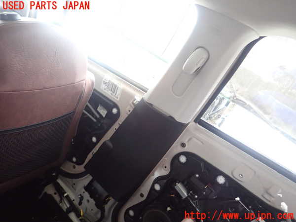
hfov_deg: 69.4
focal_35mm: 25
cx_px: 148
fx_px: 214
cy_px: 111
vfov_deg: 54.9
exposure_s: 1/30
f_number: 2
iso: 320
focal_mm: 4.5
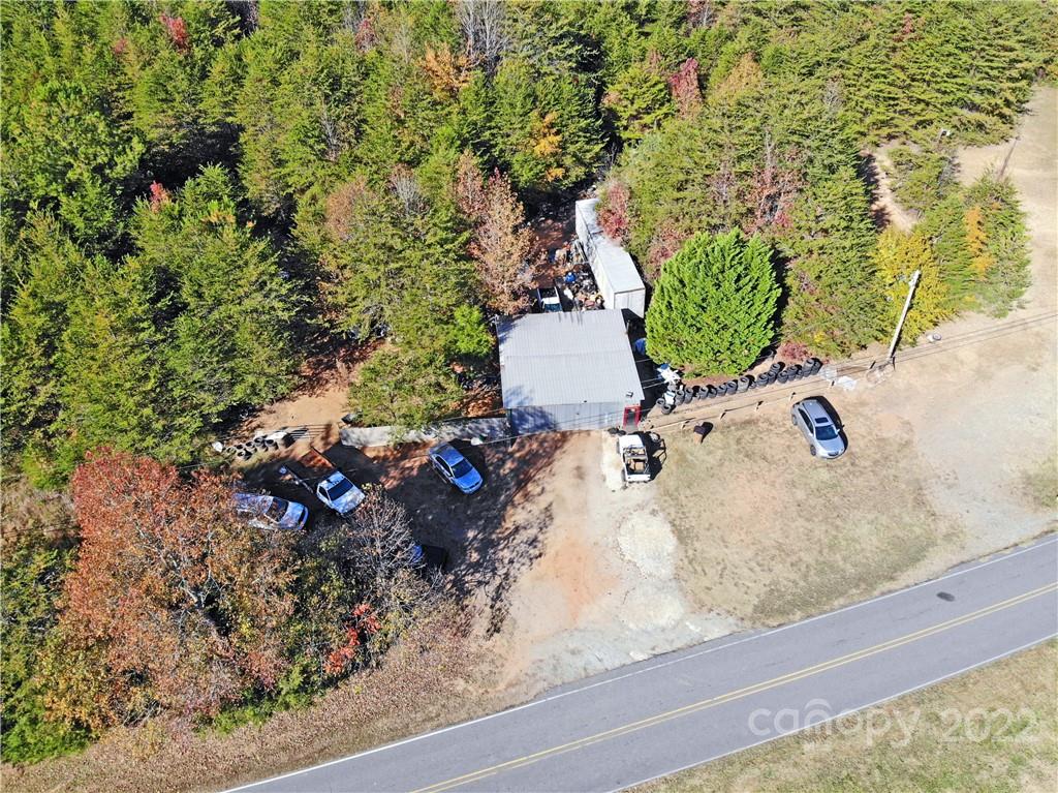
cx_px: 529
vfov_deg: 56.8
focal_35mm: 24
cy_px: 396
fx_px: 733
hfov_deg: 71.6
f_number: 2.8
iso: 100
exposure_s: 1/540
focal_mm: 4.5
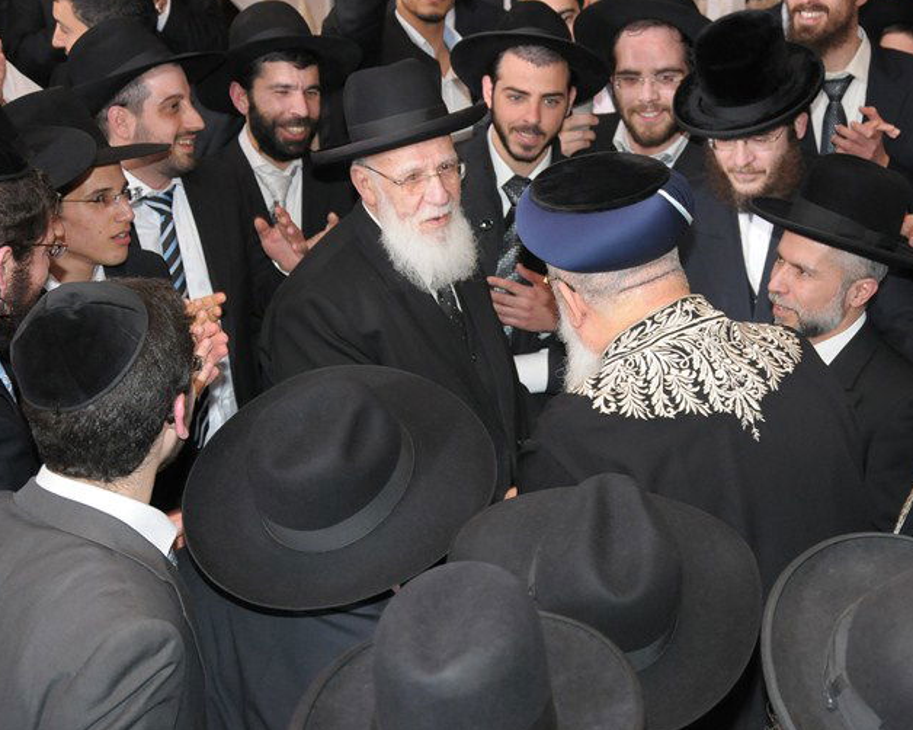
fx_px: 2323
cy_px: 354
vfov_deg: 17.9
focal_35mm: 86
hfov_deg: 22.2
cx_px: 574
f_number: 6.3
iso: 800
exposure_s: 1/80
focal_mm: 48
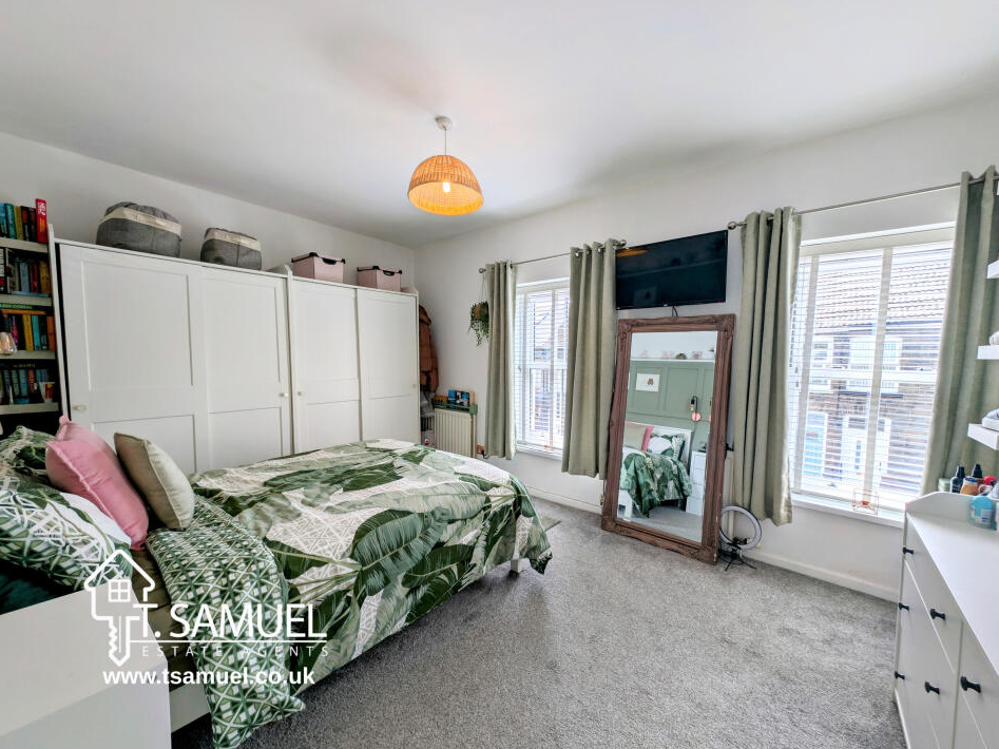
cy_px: 386
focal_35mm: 13
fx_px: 375
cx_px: 527
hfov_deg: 106.1
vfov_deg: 89.9
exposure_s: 1/173
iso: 40
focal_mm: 2.23
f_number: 1.95
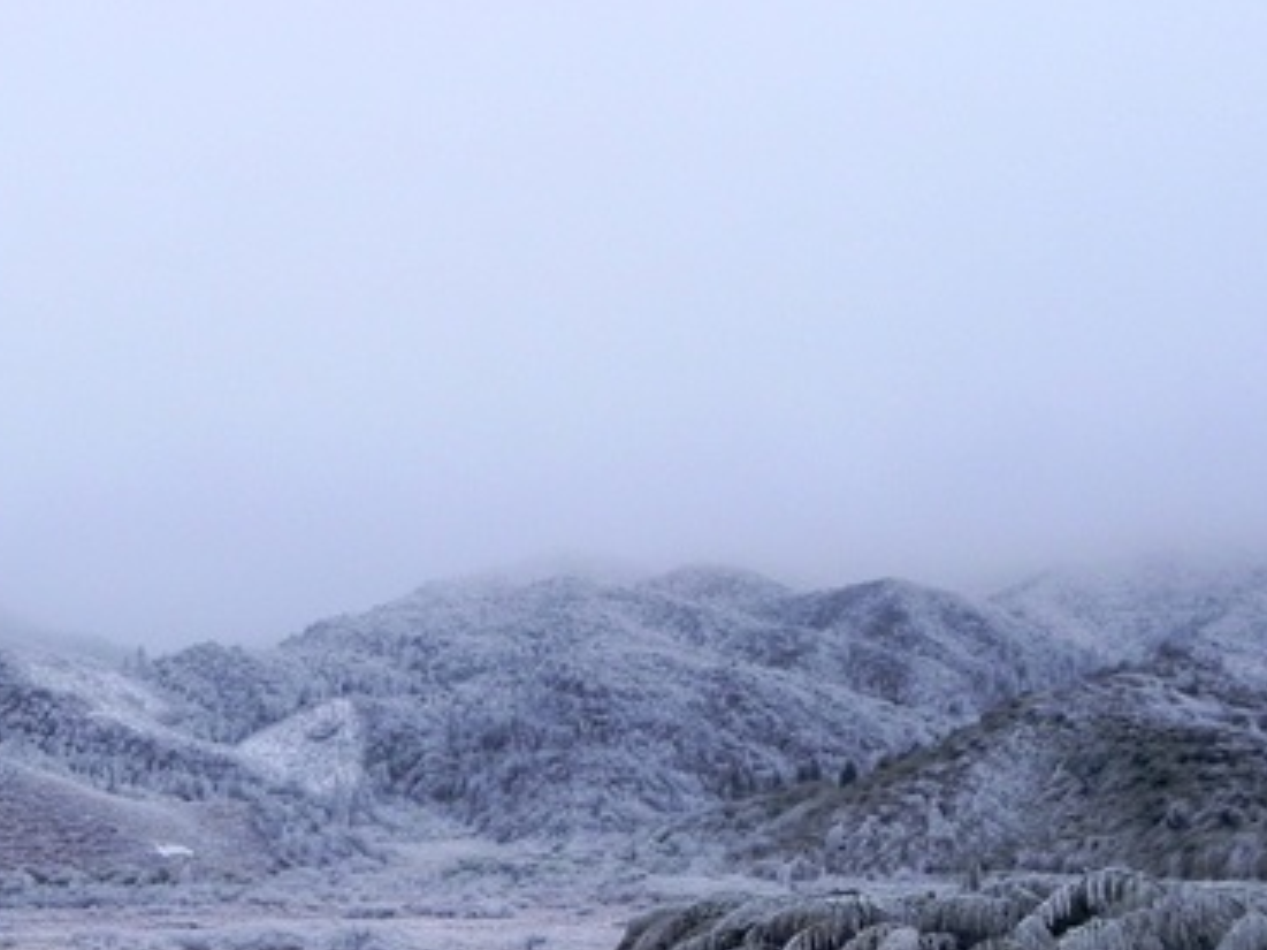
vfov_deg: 22.6
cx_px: 328
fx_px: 2305
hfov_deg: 30.3
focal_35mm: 63
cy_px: 872
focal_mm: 5.9
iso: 160
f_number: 6.3
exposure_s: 1/262
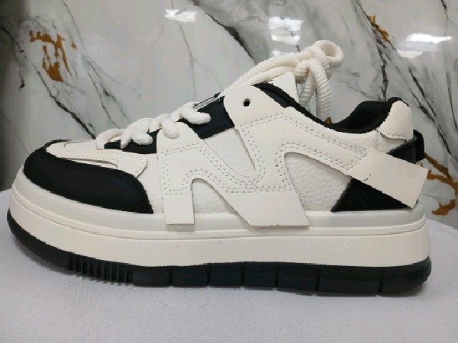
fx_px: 344
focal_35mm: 26
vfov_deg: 53.1
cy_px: 172
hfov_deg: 67.3
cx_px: 229
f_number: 1.8
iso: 200
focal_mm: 3.98
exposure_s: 1/60.2
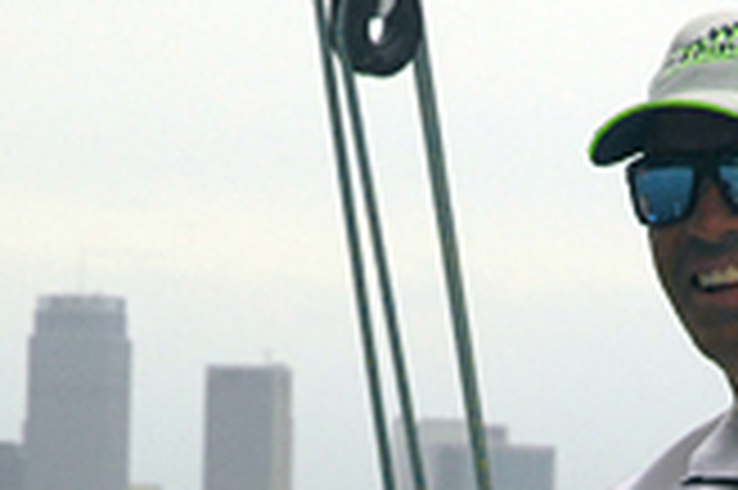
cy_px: 672
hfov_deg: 5.5
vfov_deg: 3.7
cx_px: 536
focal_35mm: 374
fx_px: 7659
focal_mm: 68
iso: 400
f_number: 9.5
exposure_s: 1/500
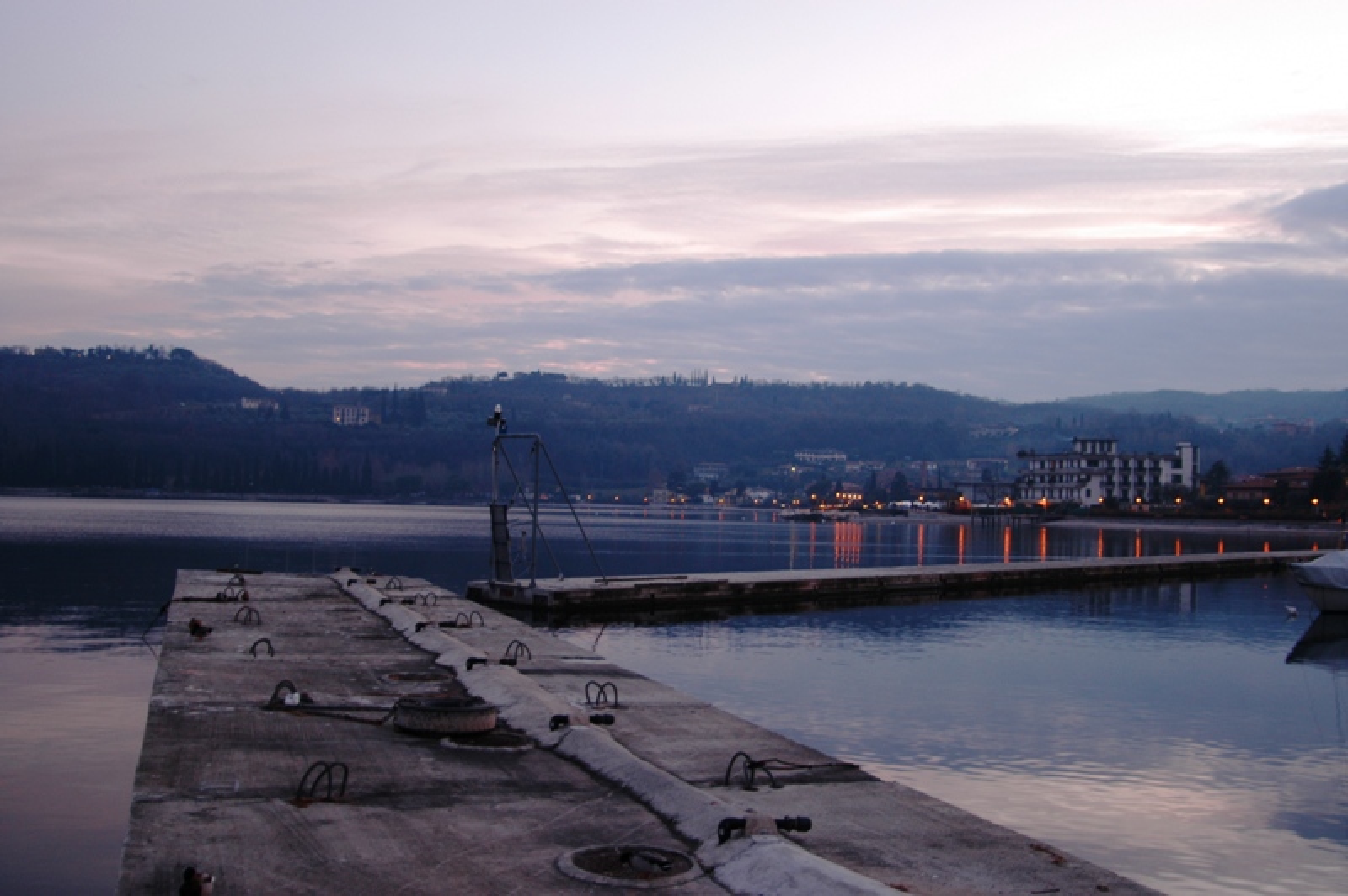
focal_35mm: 36
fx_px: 1347
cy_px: 448
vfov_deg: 36.8
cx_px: 674
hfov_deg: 53.2
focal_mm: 24
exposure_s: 1/13
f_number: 3.5
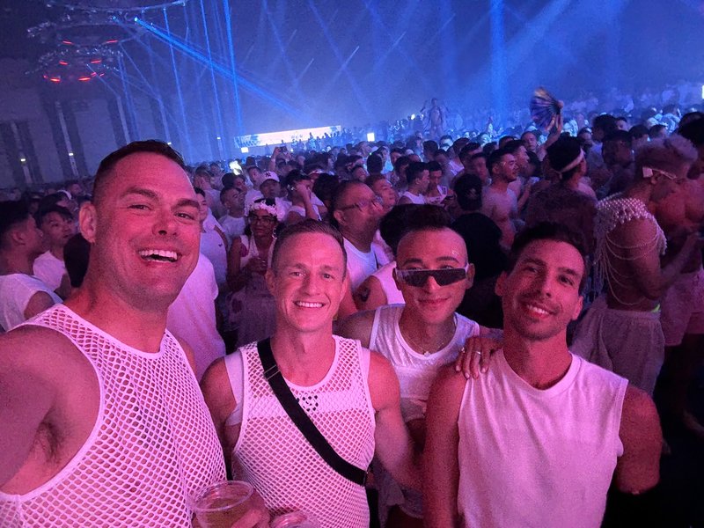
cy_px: 264
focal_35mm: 23
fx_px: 468
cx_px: 352
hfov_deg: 73.9
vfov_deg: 58.9
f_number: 1.9
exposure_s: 1/15
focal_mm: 2.7
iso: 640
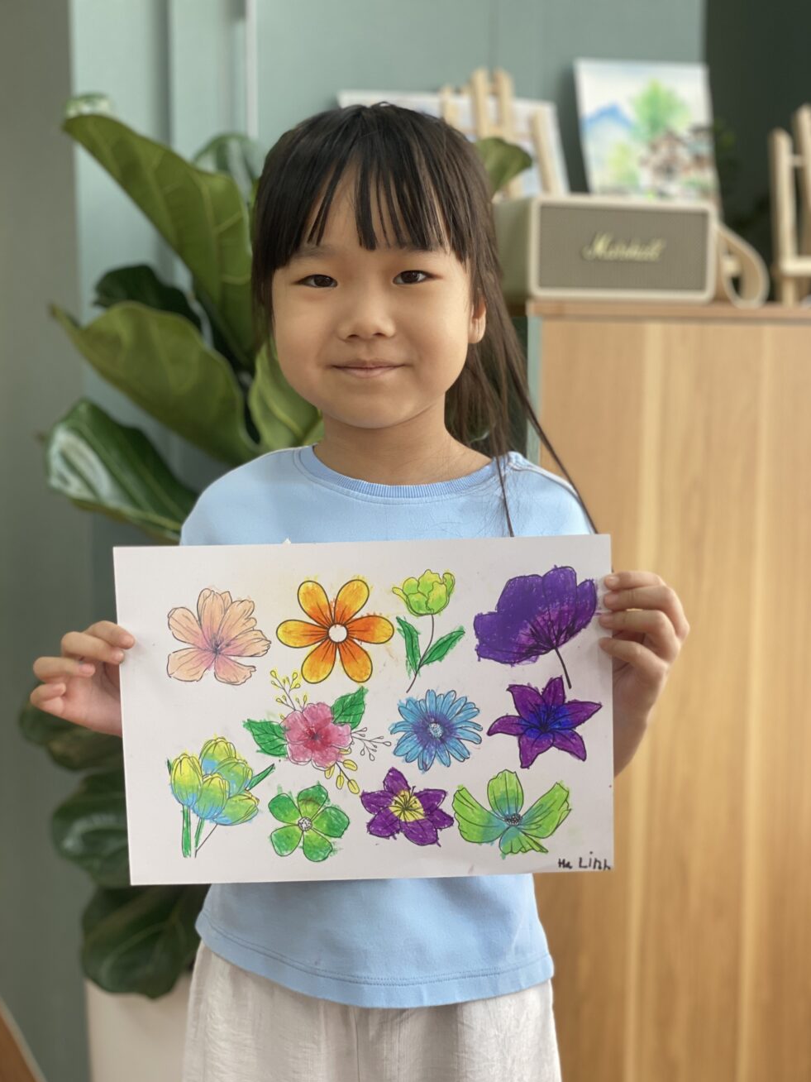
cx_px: 400
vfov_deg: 36.2
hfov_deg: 27.5
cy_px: 551
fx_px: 1656
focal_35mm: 53
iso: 80
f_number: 2
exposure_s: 1/122
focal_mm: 6
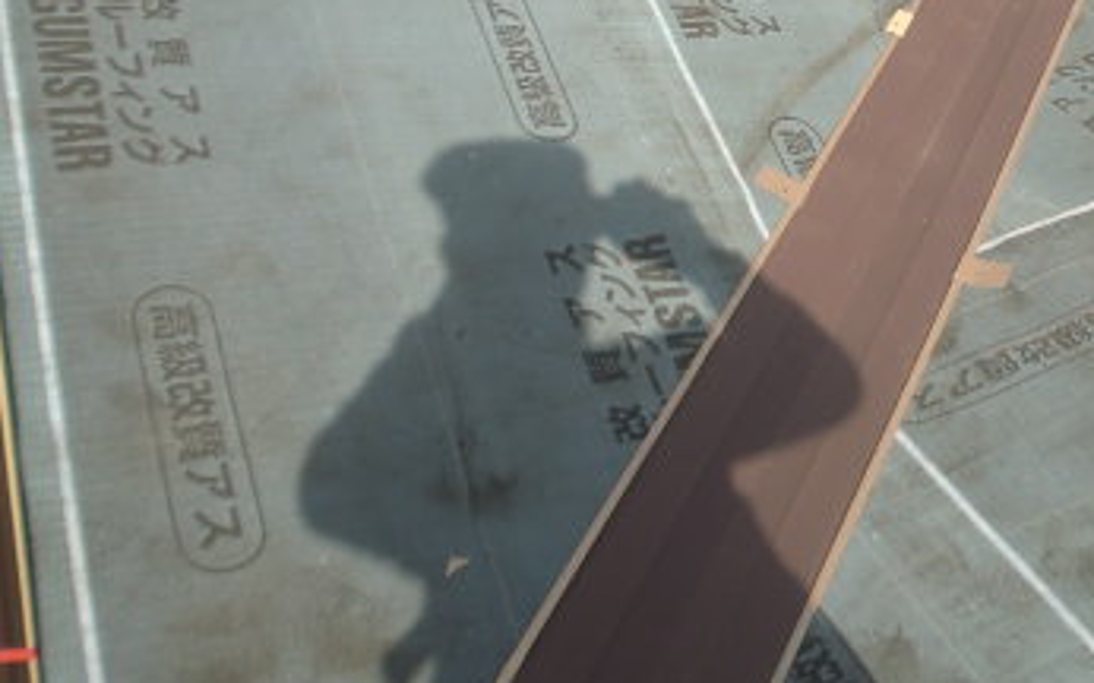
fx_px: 1520
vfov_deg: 24.4
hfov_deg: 38.4
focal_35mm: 51
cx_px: 847
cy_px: 41
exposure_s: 1/160
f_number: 7.8
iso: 64
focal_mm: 4.65
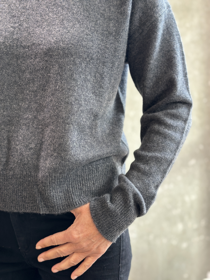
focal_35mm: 48
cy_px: 140
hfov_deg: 30.3
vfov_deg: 39.7
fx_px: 388
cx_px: 105
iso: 125
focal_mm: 6.86
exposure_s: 1/60
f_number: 1.78
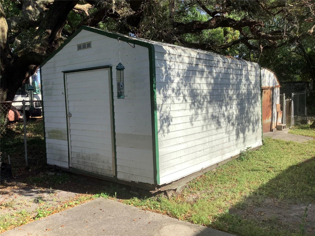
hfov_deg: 58.4
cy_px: 118
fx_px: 282
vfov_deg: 45.4
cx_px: 158
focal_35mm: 31
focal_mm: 3.3
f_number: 2.4
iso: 25
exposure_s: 1/1181
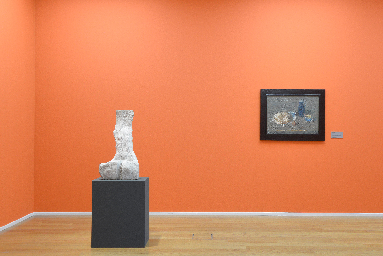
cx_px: 192
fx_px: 383
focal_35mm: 36
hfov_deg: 53.1
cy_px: 128
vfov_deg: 36.9
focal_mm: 36
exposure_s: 2
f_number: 14
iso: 100
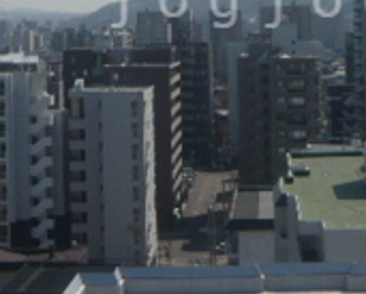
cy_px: 2
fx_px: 1106
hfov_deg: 18.7
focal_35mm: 102
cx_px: 257
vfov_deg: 14.9
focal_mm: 4.6
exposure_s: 1/400
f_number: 8
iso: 100
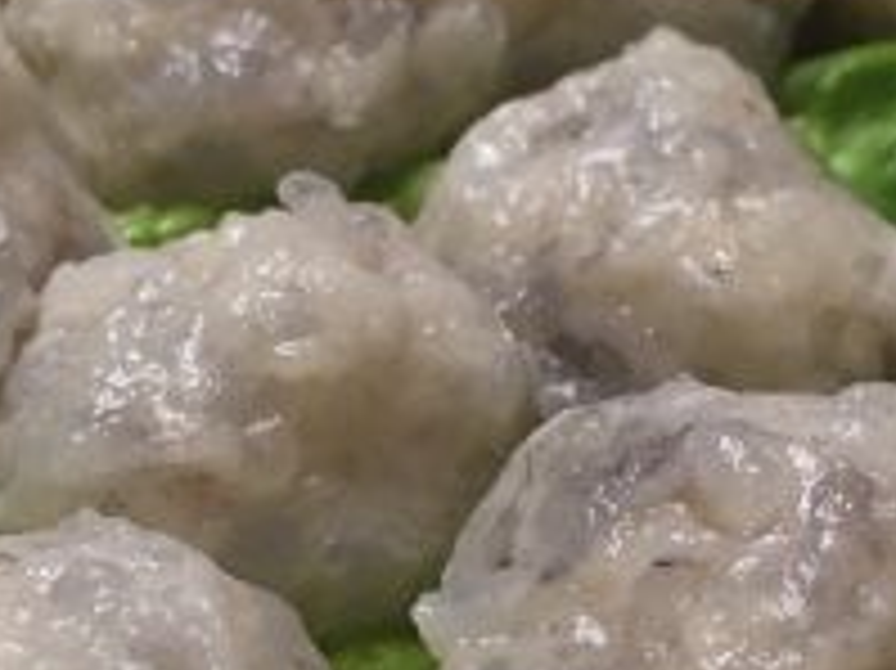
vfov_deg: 14.3
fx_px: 2639
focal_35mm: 102
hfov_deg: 19.2
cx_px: 338
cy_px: 609
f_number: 2.2
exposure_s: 1/33
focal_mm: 4.15
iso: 80
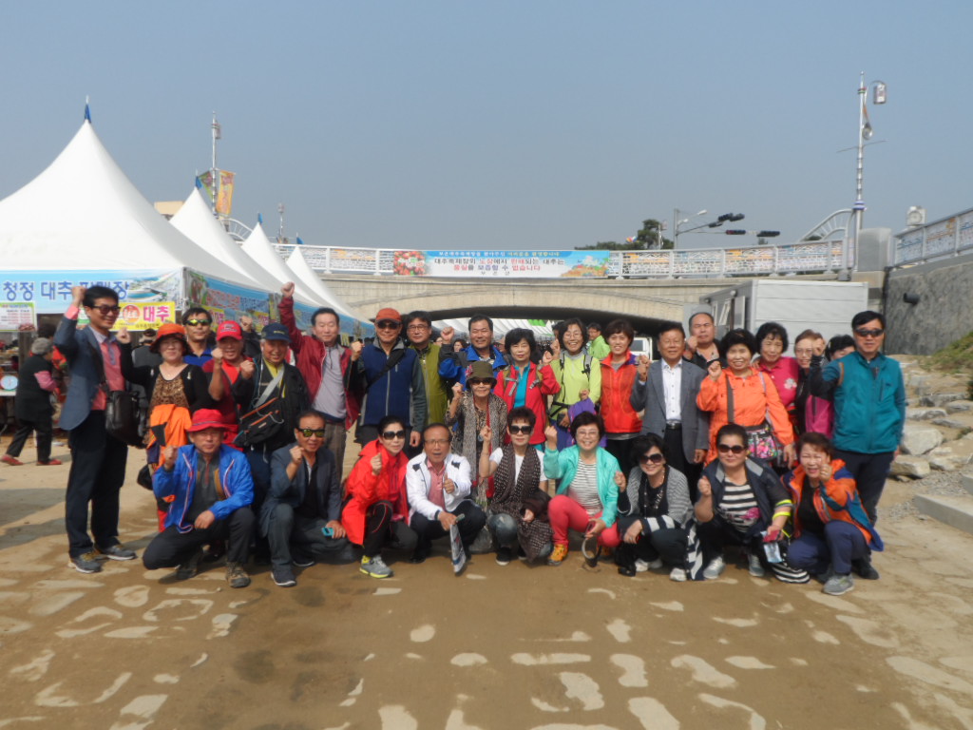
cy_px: 365
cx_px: 486
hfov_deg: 63.4
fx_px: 787
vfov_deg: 49.7
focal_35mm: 28
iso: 80
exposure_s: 1/125
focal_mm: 4.9
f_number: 8.8
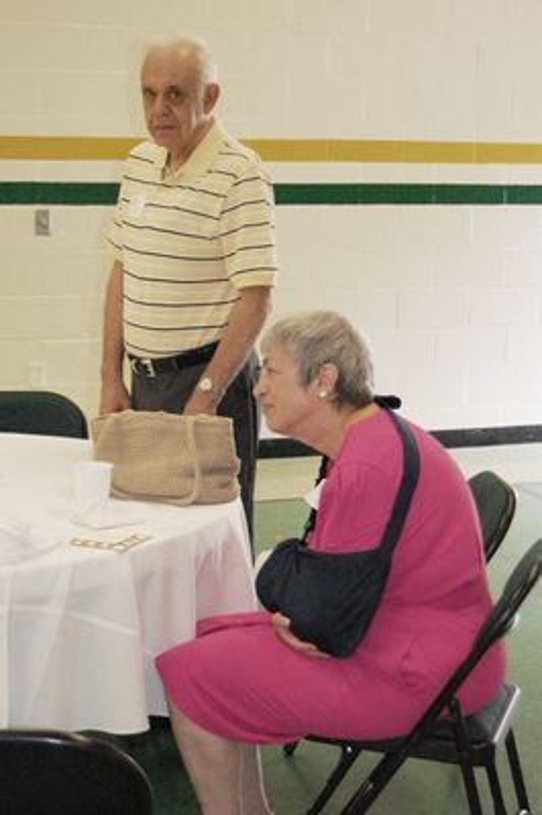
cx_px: 271
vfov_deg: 29.3
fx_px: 1561
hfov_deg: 19.7
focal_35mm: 69
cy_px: 408
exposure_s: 1/60
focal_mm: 46
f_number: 5.3
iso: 1600
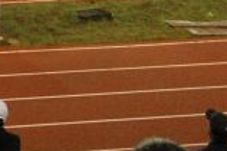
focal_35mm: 311
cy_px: -124
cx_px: -249
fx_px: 1959
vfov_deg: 4.4
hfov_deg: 6.4
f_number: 2.8
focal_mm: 32
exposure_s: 1/60
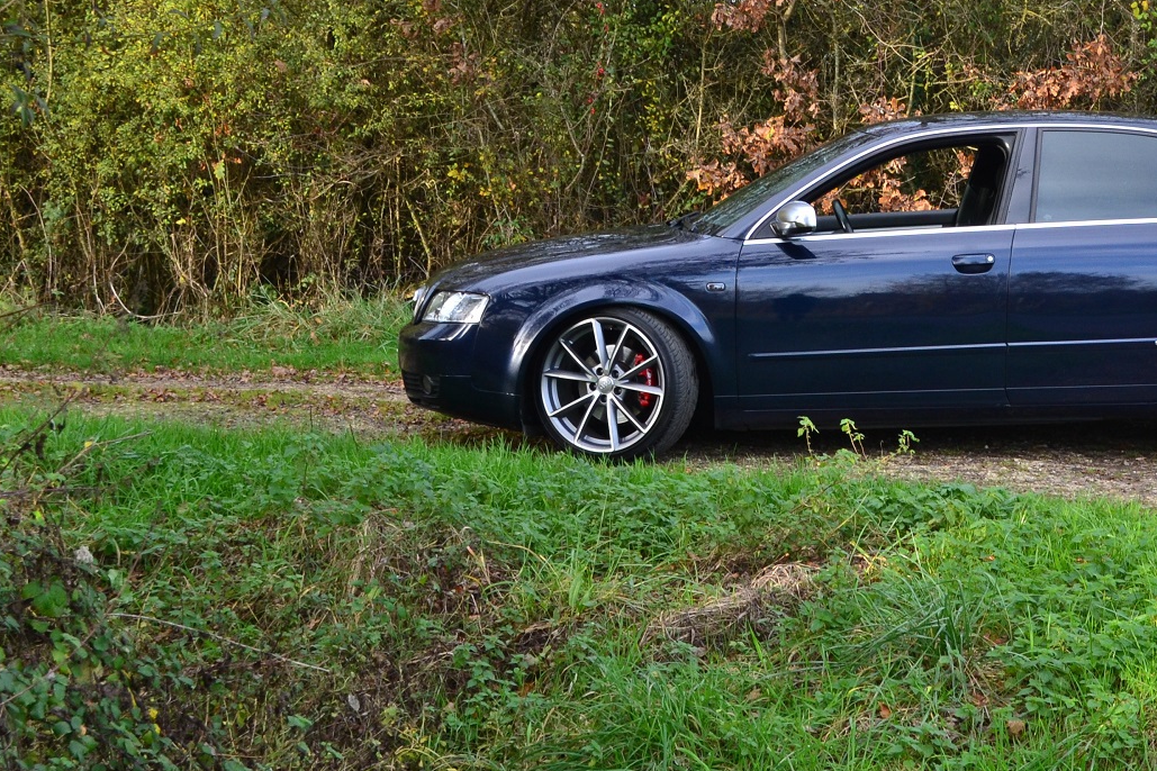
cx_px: 975
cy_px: 224
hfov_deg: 23.7
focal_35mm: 84
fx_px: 2699
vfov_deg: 16.2
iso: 400
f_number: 8
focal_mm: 30
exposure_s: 1/60
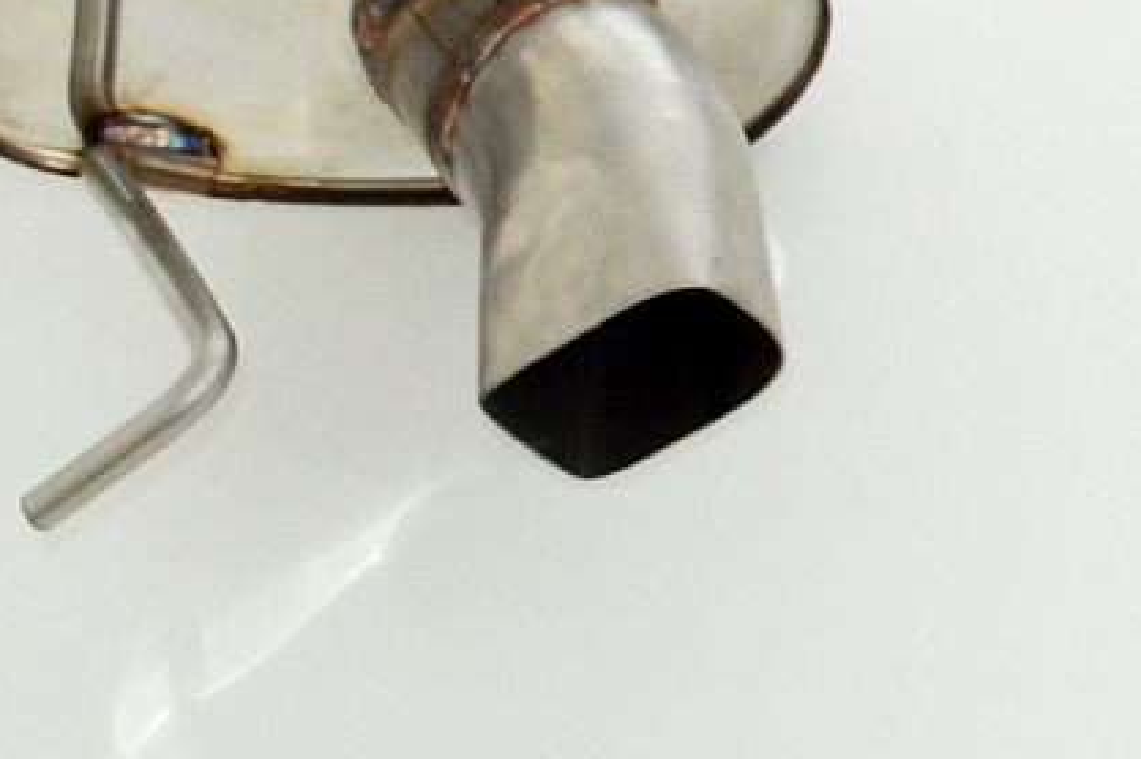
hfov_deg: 9.8
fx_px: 6112
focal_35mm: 193
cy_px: -643
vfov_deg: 6.9
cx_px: 2397
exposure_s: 1/200
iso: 200
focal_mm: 28
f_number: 10
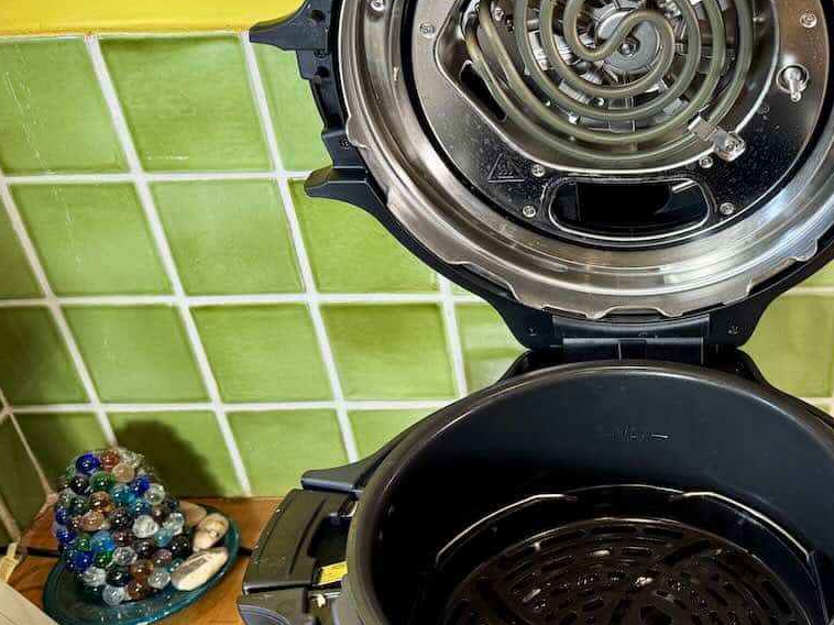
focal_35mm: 38
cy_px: 364
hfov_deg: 47.0
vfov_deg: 37.6
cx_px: 638
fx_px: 915
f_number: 1.78
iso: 200
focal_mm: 6.76
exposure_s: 1/112
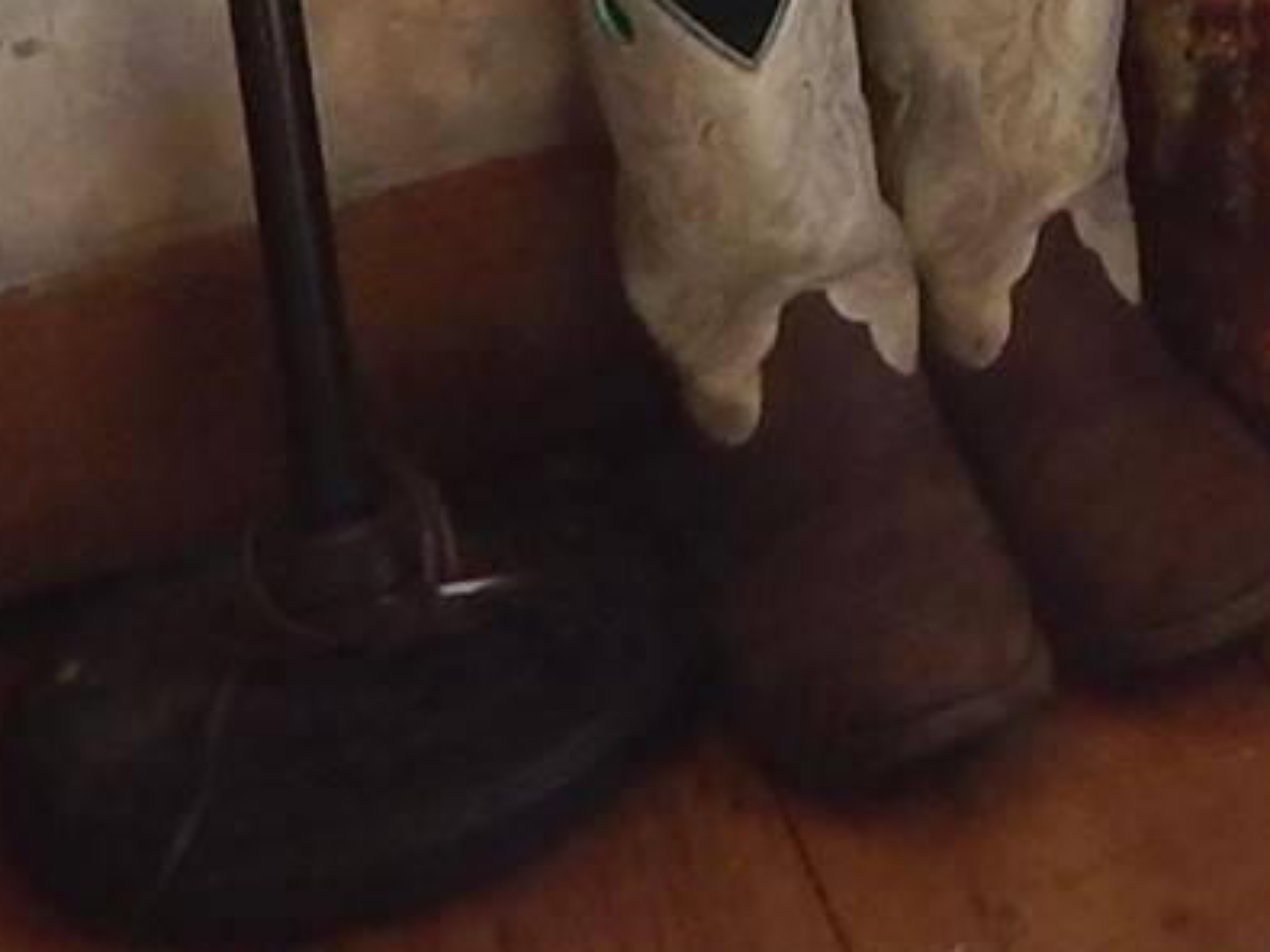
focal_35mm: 179
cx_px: 2653
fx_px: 6565
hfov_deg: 10.1
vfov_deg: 7.2
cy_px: -2094
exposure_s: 1/50
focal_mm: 4
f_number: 3
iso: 125
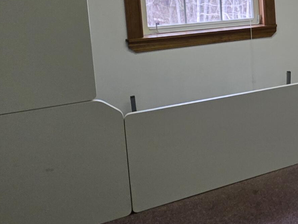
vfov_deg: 31.1
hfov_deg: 27.8
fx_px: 379
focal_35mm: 44
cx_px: 453
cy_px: 13
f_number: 1.9
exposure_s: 1/120
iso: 250
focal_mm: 2.2
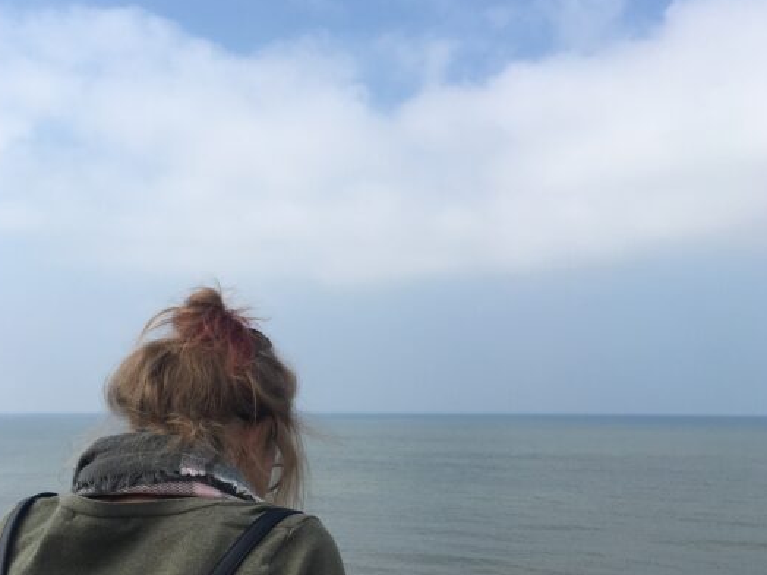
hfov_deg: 58.3
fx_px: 687
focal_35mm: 31
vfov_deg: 45.4
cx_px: 389
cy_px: 297
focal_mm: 4.15
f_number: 2.2
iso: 25
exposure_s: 1/2024
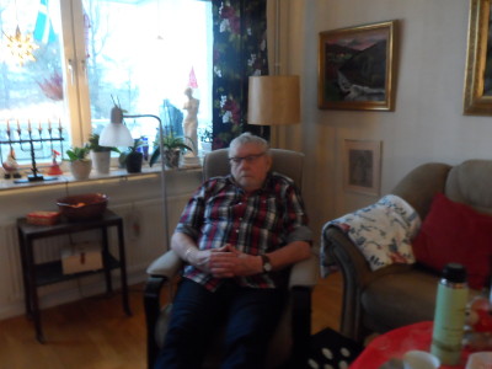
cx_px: 246
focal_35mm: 28
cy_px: 184
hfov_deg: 63.4
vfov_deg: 49.7
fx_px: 398
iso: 400
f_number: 3.1
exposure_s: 1/6
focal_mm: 4.9
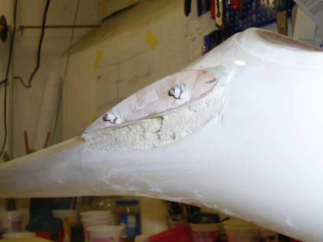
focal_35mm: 50
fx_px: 467
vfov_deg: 29.1
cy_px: 121
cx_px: 162
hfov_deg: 38.2
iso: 100
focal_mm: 8.3
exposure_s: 1/60
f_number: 3.3
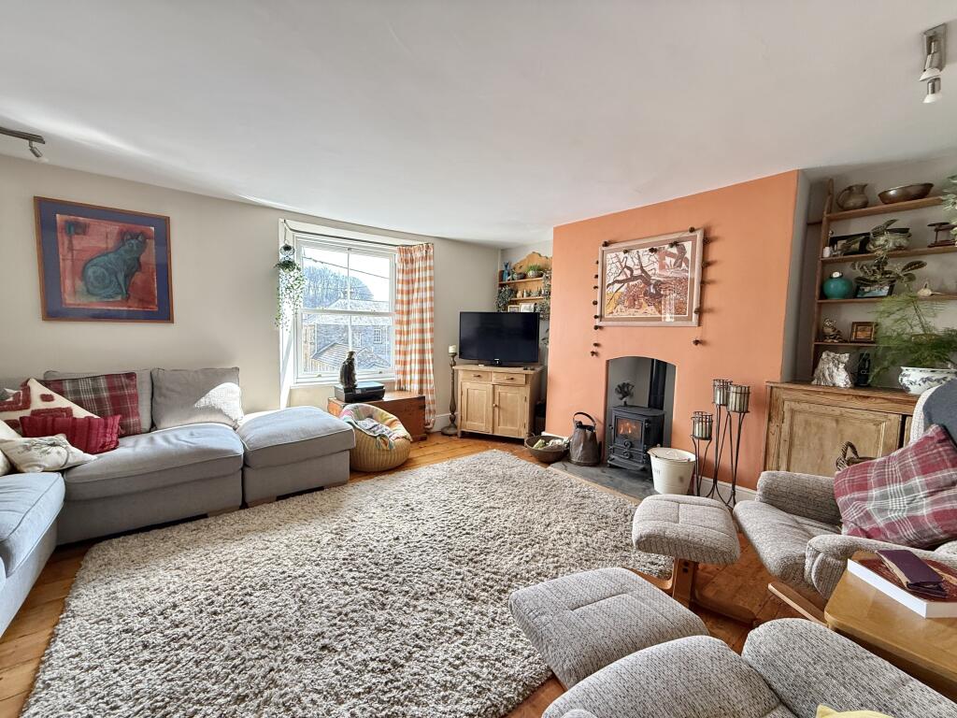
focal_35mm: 14
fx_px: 387
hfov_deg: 102.1
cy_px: 359
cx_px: 478
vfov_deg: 85.7
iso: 250
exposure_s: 1/99
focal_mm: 2.22
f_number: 2.2
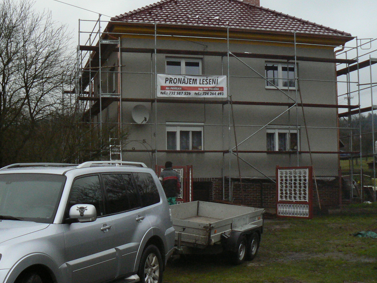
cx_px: 139
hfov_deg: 36.6
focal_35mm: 52
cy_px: 146
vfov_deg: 28.0
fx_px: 566
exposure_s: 1/250
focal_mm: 6
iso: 200
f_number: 2.8
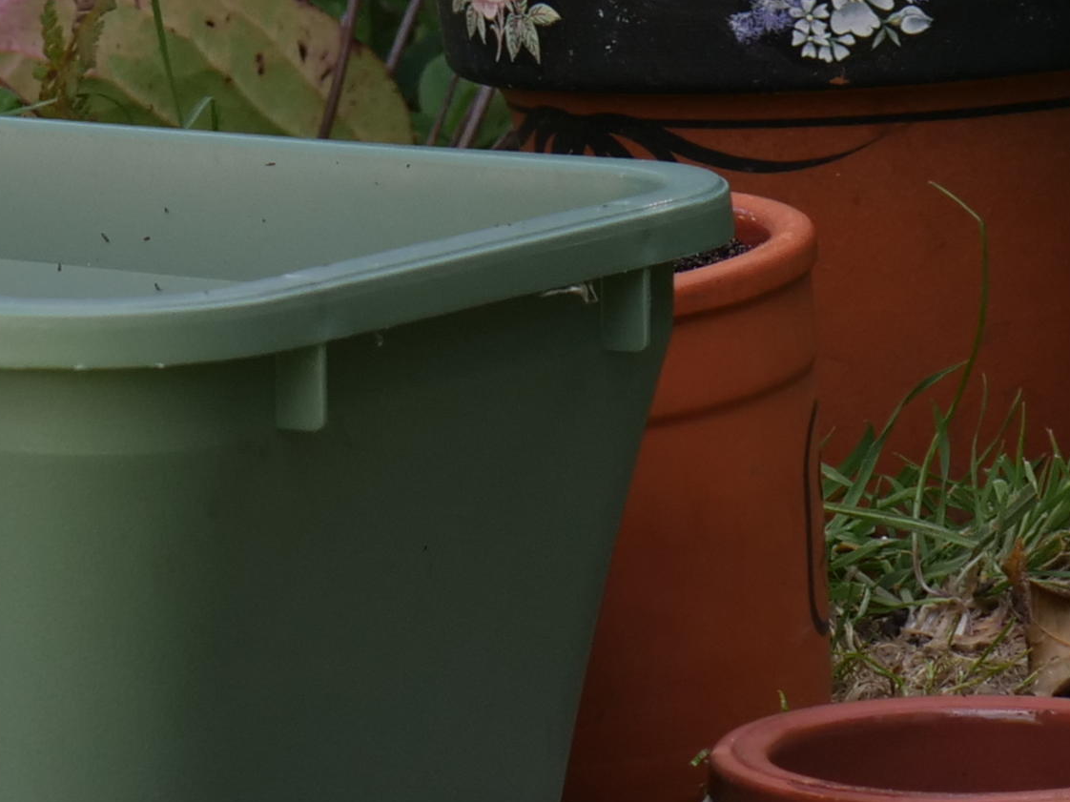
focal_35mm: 312
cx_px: -667
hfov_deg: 6.3
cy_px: -669
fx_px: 9642
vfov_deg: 4.7
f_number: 5.6
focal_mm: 35
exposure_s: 1/160
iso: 160
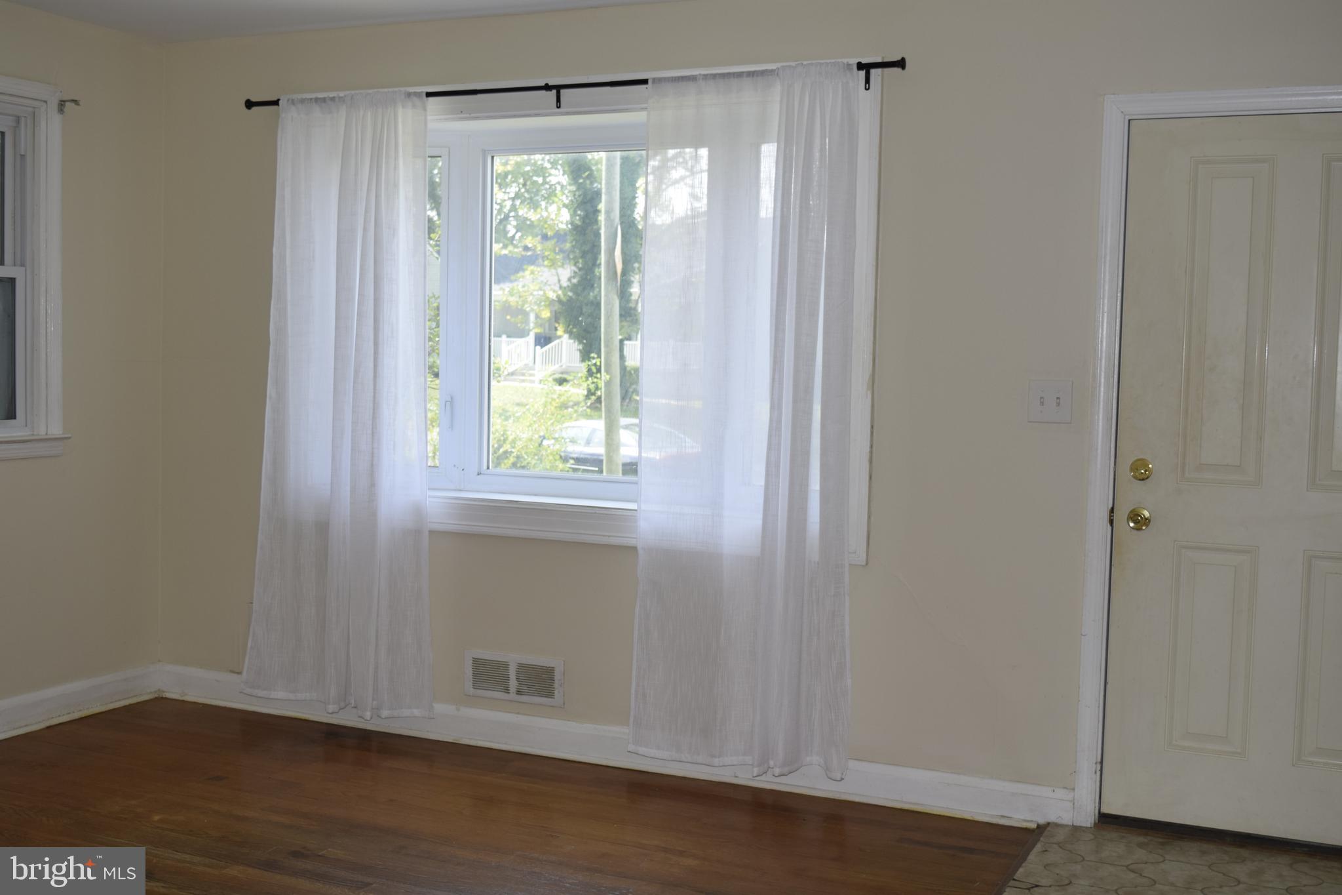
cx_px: 671
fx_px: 1565
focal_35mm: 42
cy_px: 448
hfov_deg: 46.4
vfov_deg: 31.9
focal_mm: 28
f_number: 5.6
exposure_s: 1/125
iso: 220
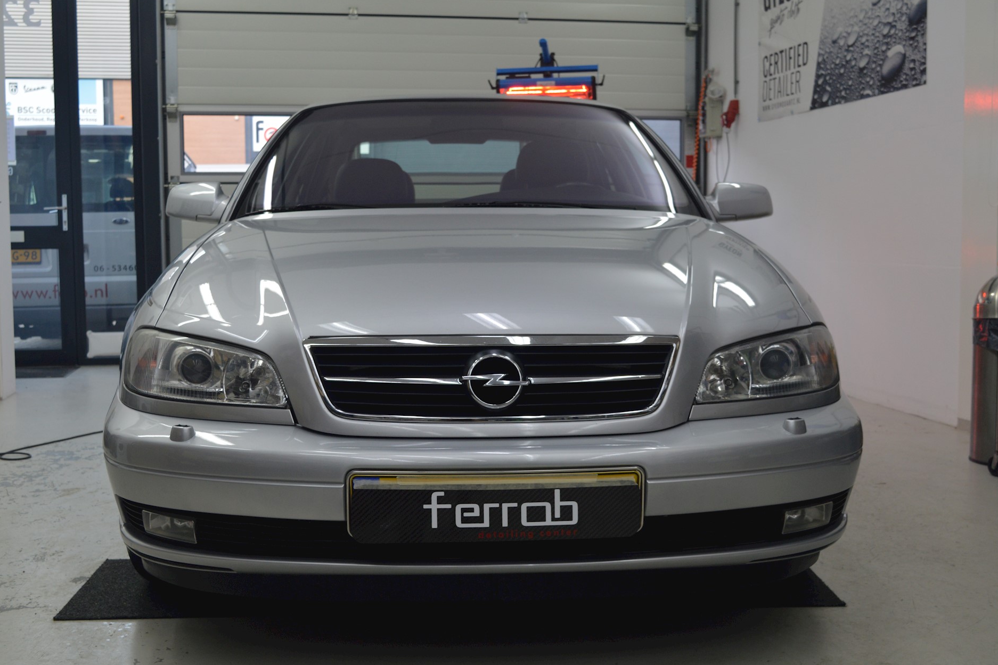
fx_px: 1192
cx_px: 493
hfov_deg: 45.4
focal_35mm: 43
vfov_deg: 31.2
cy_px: 335
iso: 400
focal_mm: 28
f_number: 6.3
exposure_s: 1/60
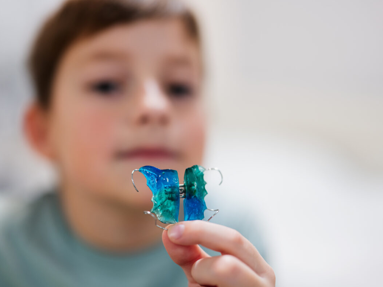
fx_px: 609
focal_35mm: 55
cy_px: 142
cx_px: 172
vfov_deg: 26.6
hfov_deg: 34.9
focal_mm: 50
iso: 250
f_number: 1.2
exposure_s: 1/100
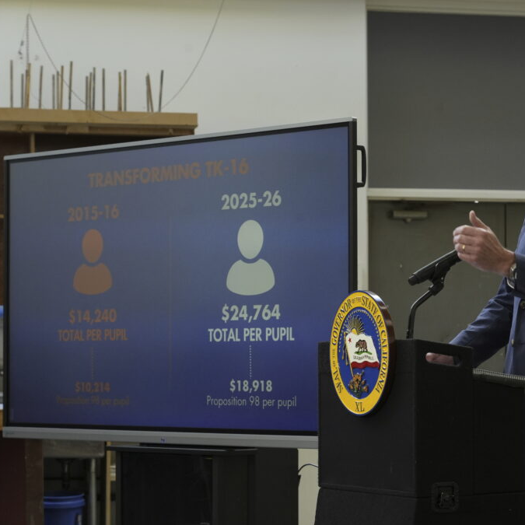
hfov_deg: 15.0
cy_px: 264
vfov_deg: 15.0
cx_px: 366
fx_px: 1990
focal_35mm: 116
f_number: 7.1
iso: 2500
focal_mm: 90
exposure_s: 1/250
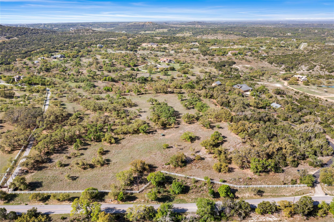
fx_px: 260
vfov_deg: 46.4
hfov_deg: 65.5
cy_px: 111
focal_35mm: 28
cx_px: 167
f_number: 5.6
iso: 100
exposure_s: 1/800
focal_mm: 10.26
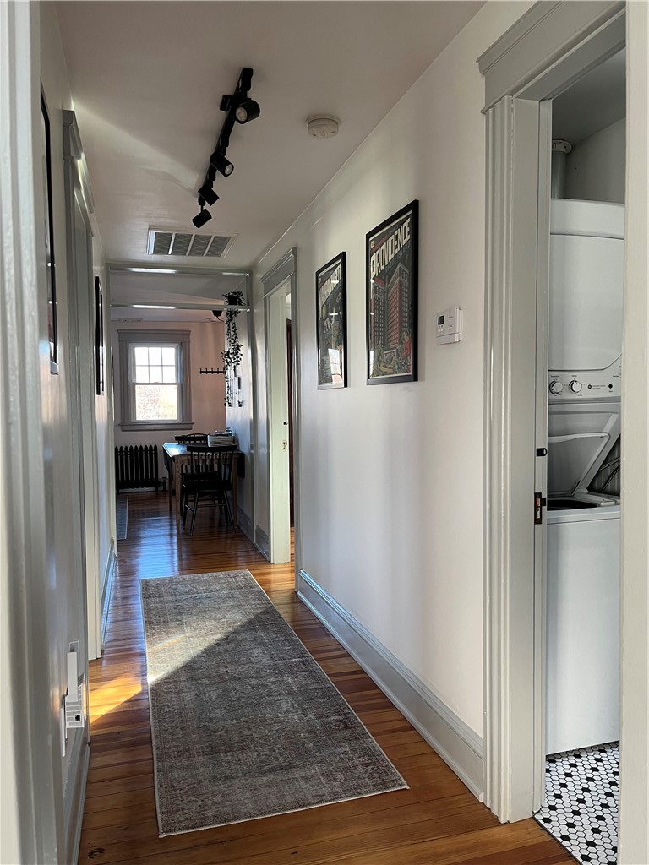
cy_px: 432
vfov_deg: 67.3
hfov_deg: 53.1
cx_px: 324
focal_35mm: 26
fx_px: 650
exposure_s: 1/60
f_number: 1.6
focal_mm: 5.1
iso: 100
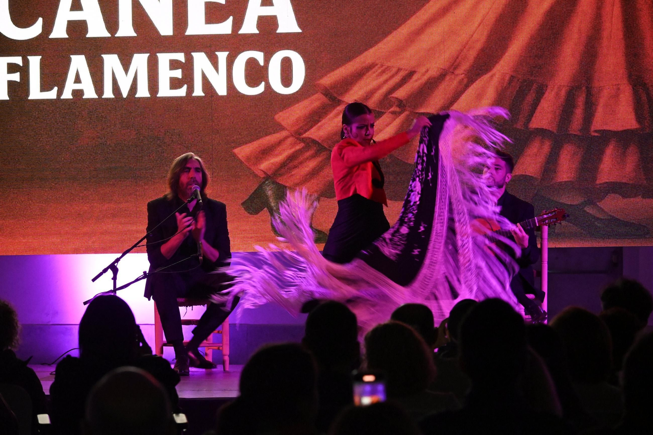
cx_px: 326
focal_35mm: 172
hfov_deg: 11.9
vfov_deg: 8.0
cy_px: 218
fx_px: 3128
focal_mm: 115
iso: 8000
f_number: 6.3
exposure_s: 1/160
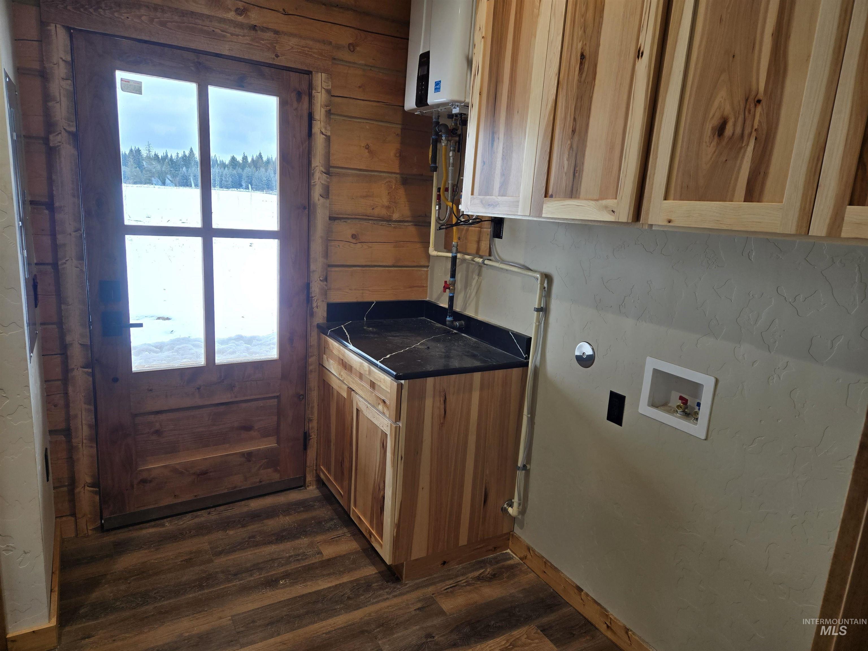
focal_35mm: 23
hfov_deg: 73.9
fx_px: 577
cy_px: 326
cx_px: 434
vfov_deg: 58.9
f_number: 1.8
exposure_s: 1/120
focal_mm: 5.4
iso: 50
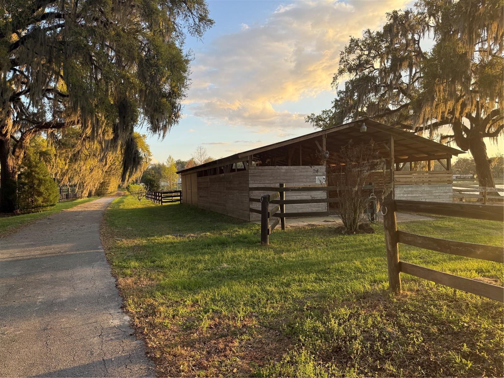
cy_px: 189
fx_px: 349
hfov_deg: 71.6
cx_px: 252
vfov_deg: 56.8
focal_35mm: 24
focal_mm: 6.76
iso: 100
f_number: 1.78
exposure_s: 1/765
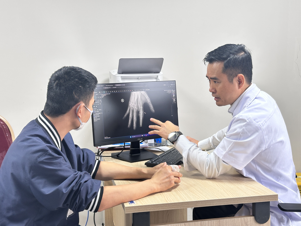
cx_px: 150
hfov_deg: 39.7
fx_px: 417
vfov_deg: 30.3
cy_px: 113
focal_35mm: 48
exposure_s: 1/50
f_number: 1.78
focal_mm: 6.86
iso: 64
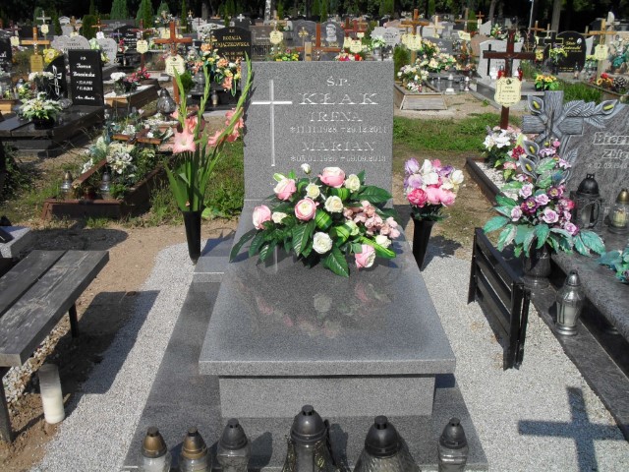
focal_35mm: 35
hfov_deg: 52.6
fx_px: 636
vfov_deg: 40.7
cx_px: 314
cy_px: 236
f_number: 8.4
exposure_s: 1/250
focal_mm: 6.3
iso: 100
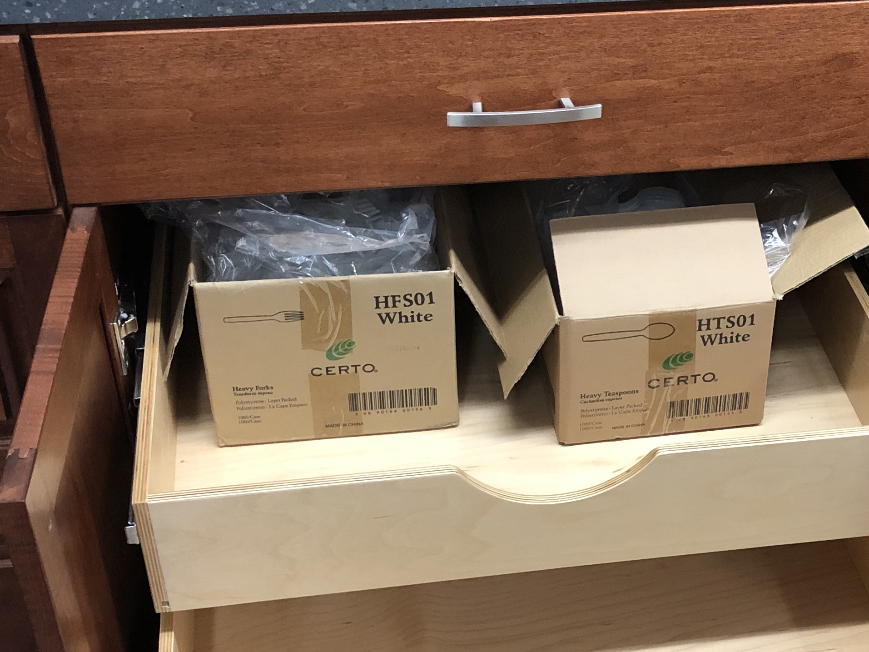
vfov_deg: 24.6
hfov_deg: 32.3
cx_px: 611
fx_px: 1481
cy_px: 463
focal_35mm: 59
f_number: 1.8
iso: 100
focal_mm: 3.99
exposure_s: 1/15
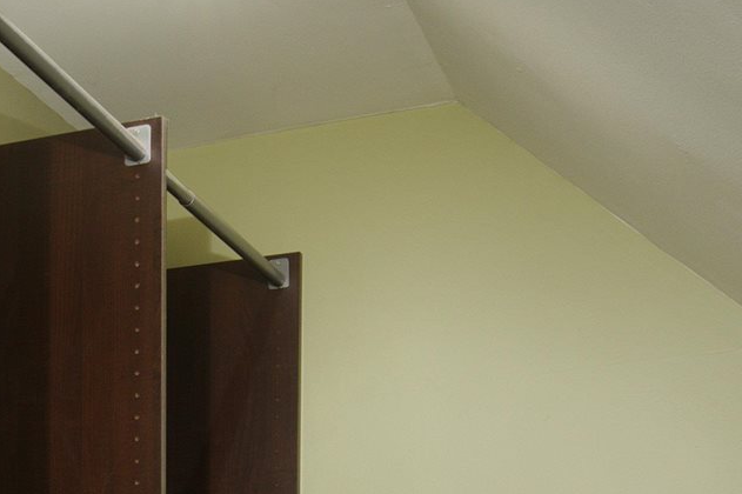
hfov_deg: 24.7
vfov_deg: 16.0
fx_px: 1554
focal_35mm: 75
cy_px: 815
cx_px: -105
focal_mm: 15.5
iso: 320
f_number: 9
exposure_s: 2
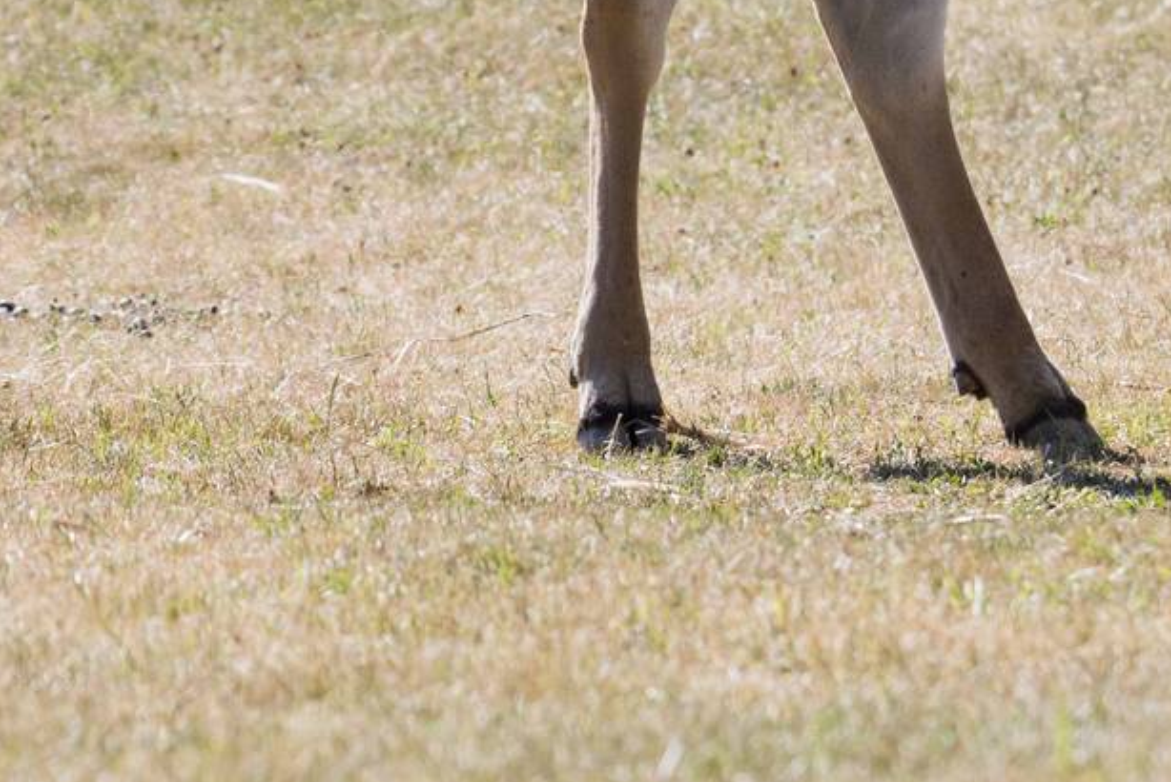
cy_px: -93
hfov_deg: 1.9
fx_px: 35600
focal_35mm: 1094
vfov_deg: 1.3
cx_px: 1493
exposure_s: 1/800
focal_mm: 280
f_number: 5.6
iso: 250
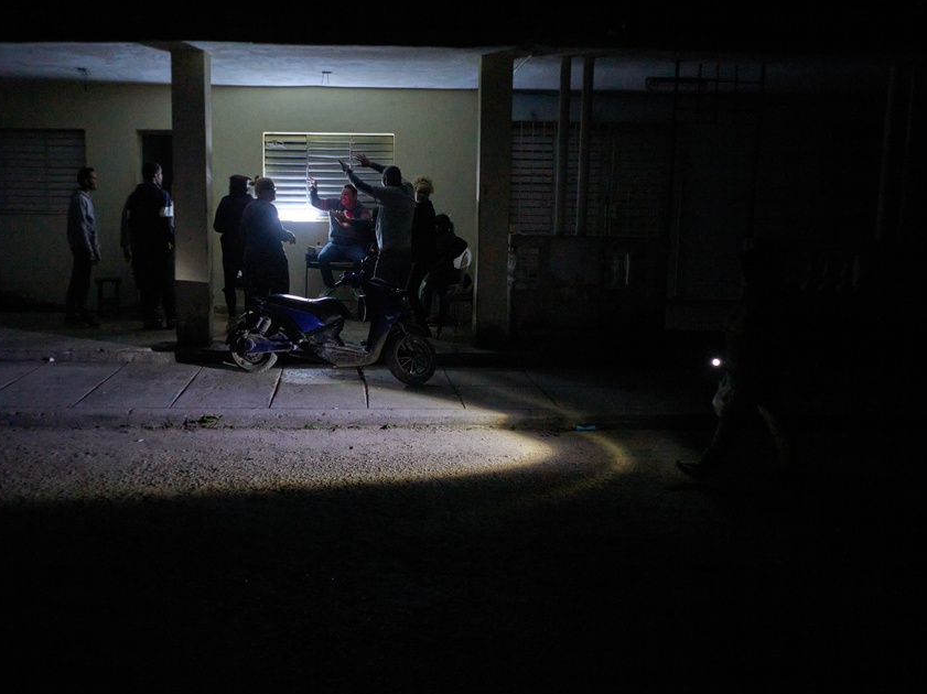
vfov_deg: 35.1
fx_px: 1097
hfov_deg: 45.6
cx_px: 392
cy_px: 329
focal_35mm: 41
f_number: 2
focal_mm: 35
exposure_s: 1/100
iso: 8000
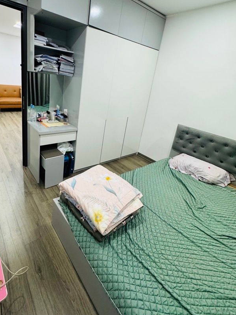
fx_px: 164
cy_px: 127
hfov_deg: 70.6
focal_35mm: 18
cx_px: 91
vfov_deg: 86.7
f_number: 2.2
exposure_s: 1/100
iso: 320
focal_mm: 2.22
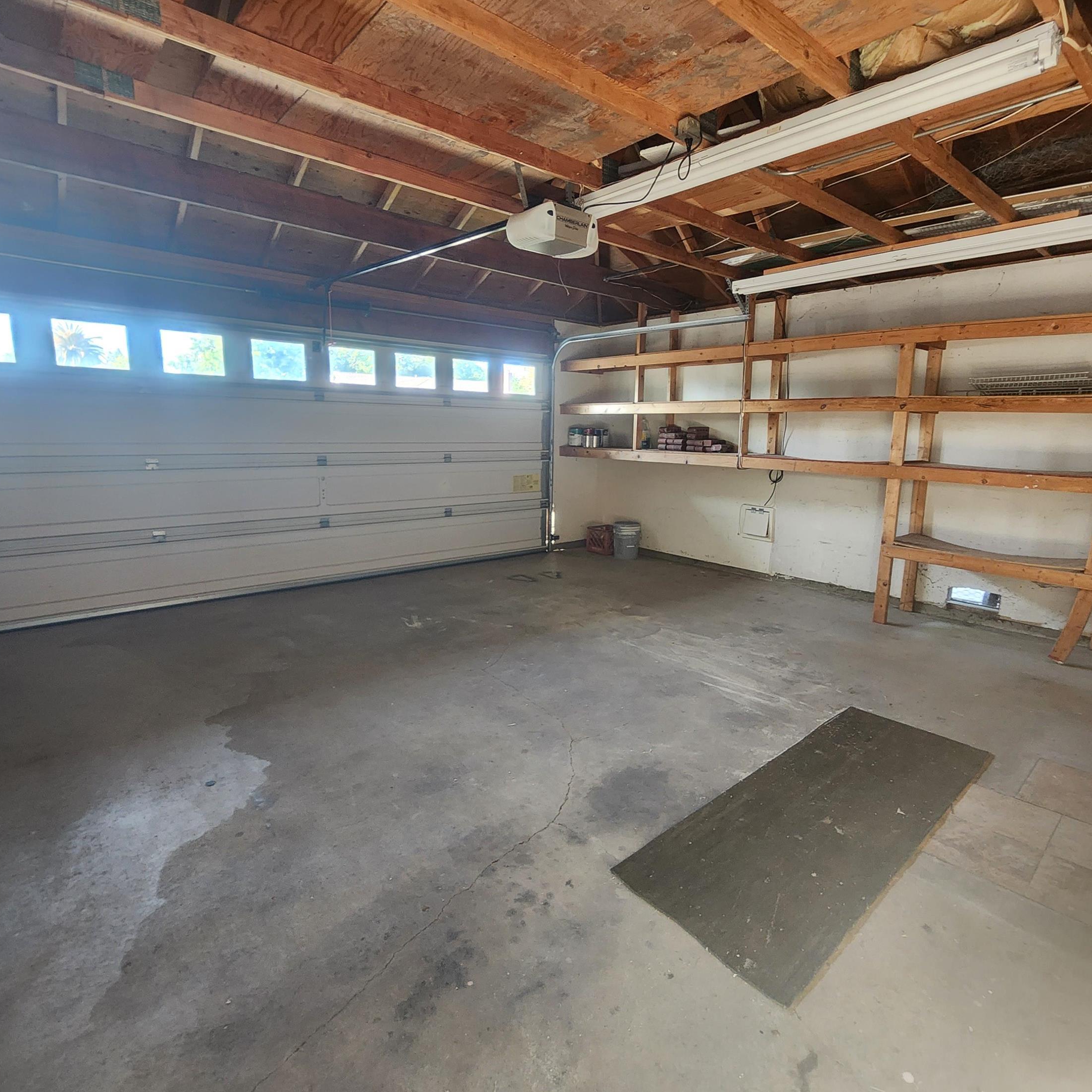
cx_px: 587
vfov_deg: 87.4
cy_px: 538
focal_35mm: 16
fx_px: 571
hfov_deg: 87.3
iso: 400
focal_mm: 2.2
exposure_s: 1/30
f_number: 2.2
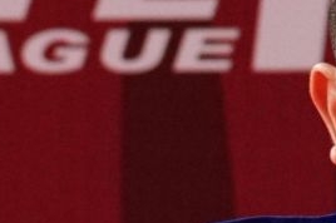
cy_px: 471
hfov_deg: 1.0
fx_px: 18802
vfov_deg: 0.7
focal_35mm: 2017
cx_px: -336
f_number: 3.5
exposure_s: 1/320
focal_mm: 200
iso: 1600
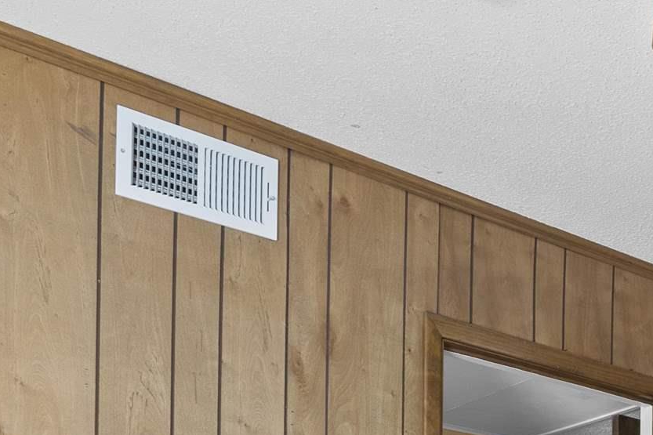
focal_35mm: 59
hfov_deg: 29.9
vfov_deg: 18.8
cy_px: 734
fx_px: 1070
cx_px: 748
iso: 2000
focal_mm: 16
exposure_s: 1/8
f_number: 8
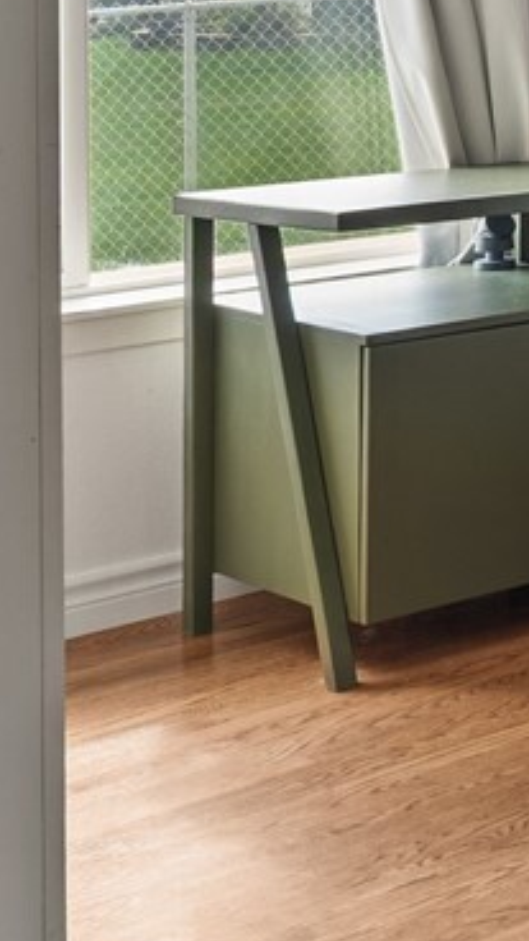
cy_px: -109
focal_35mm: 82
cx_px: 1655
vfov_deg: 24.1
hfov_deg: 10.1
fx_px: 2045
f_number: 8
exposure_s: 1/2.5
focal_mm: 17
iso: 200
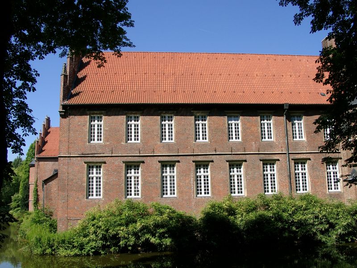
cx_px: 178
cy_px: 134
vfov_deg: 41.8
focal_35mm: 34
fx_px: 351
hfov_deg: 54.0
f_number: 4
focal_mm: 7.16
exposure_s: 1/599
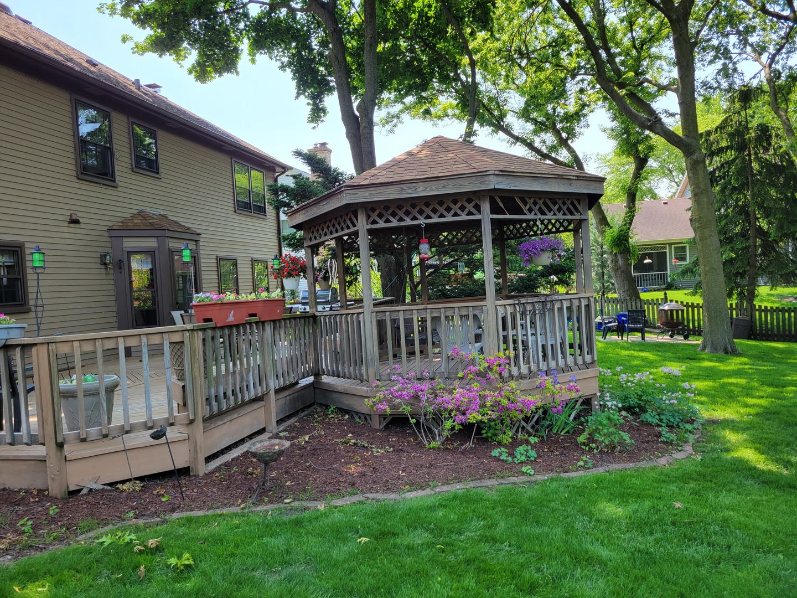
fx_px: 599
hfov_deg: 67.3
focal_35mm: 26
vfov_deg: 53.1
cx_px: 398
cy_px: 299
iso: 40
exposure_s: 1/470
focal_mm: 5.4
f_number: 1.8
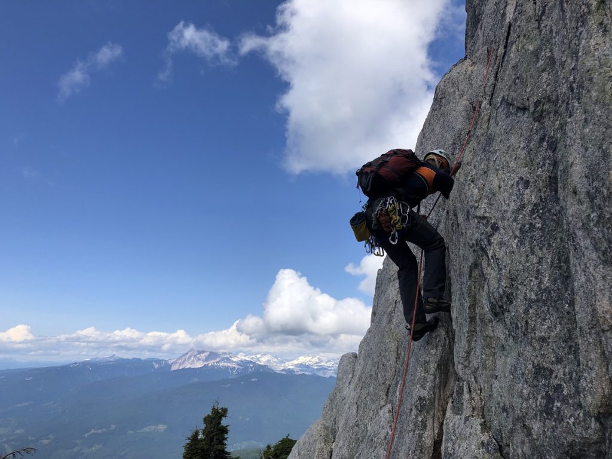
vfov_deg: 49.7
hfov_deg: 63.4
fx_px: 495
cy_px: 230
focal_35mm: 28
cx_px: 306
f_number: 1.8
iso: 25
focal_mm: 3.99
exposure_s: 1/2703
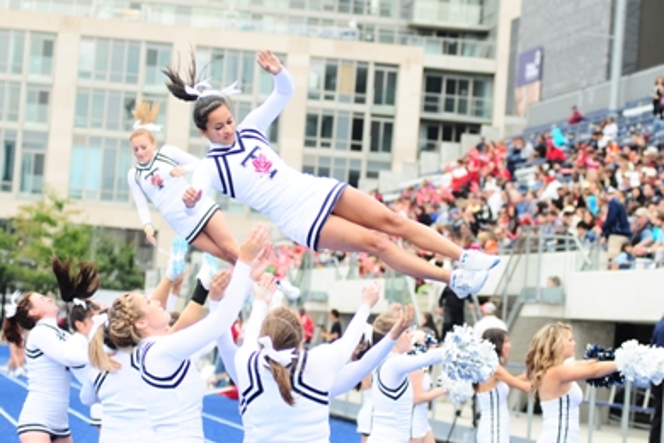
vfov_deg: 11.4
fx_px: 2213
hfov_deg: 17.1
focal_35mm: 120
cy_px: 222
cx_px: 332
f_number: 4
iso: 400
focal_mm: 80
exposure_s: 1/1000
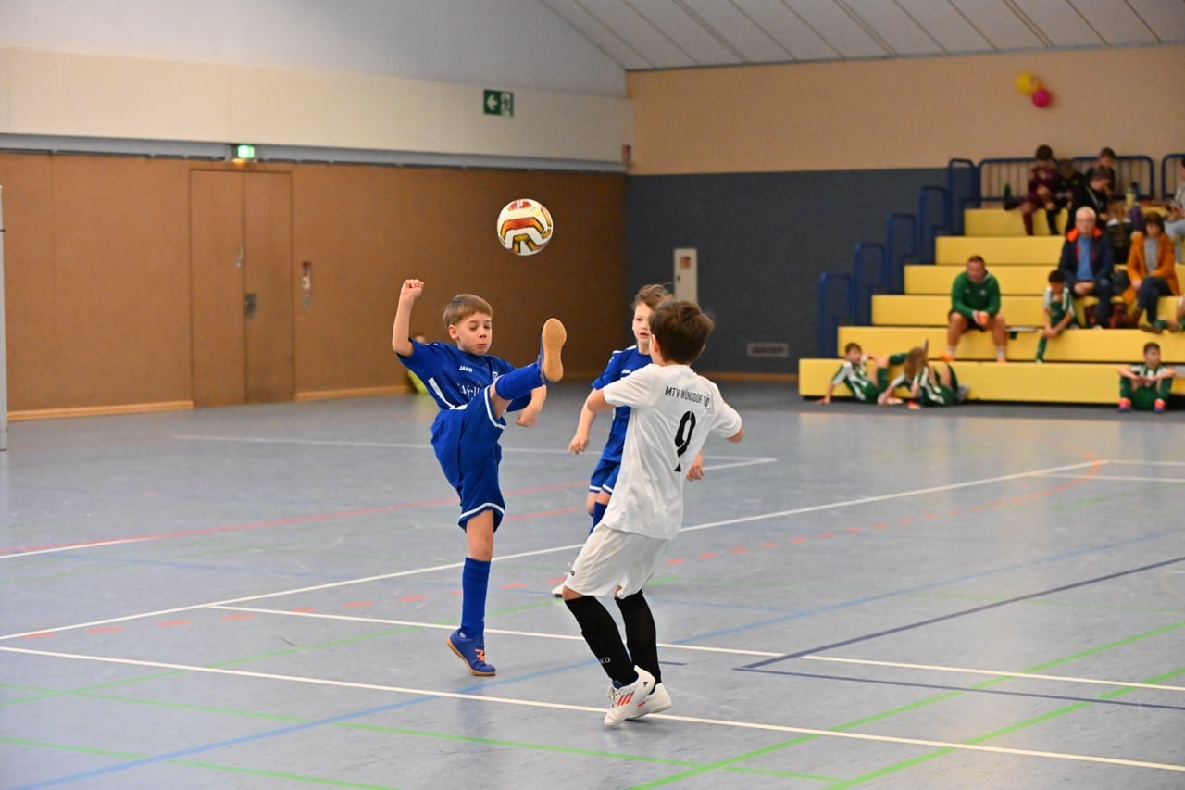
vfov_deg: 16.6
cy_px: 395
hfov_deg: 24.8
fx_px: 2699
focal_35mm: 82
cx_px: 592
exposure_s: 1/1250
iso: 8000
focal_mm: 82
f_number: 3.5
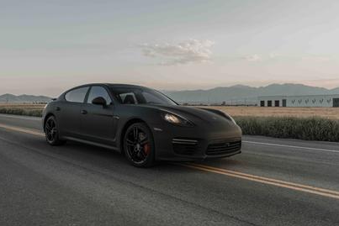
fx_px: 283
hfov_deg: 61.7
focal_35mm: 30
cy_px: 113
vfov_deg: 43.6
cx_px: 151
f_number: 4.5
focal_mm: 24
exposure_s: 1/200
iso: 500
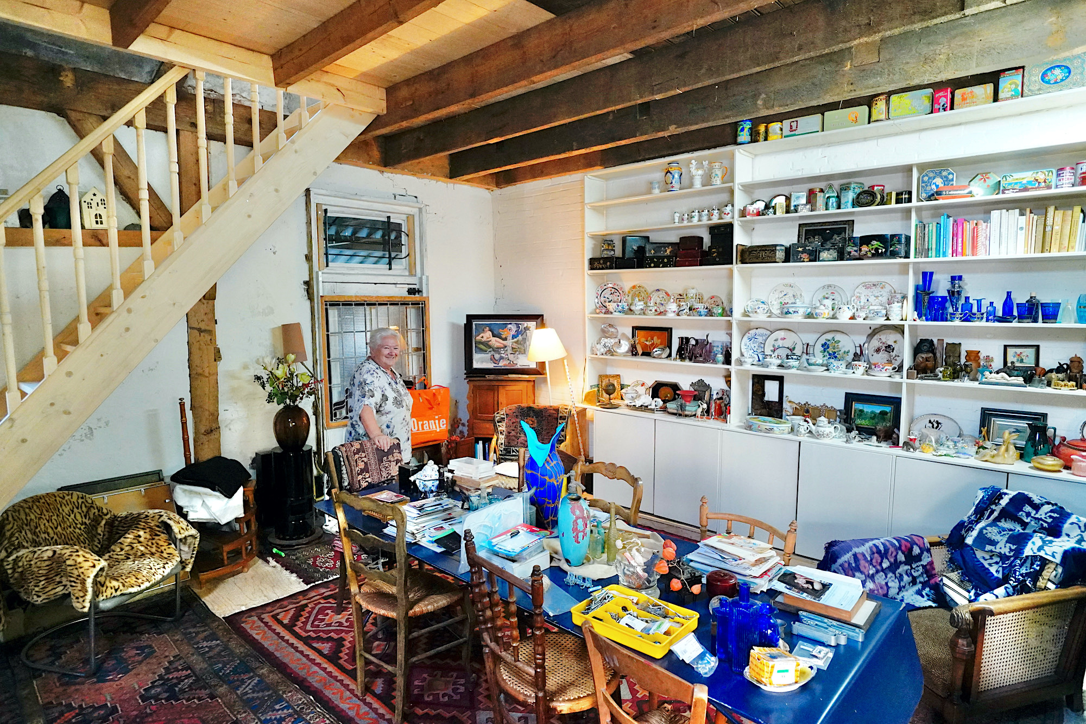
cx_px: 543
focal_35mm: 18
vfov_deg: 67.4
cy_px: 362
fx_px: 543
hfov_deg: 90.0
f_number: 2.8
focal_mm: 12
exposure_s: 1/160
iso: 4000
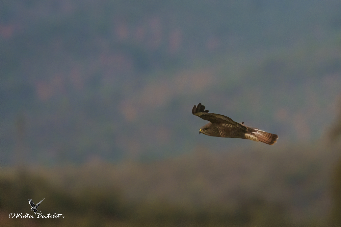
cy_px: 114
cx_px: 170
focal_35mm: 600
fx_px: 5683
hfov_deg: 3.4
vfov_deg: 2.3
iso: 2000
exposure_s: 1/2000
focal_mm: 600
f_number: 6.3
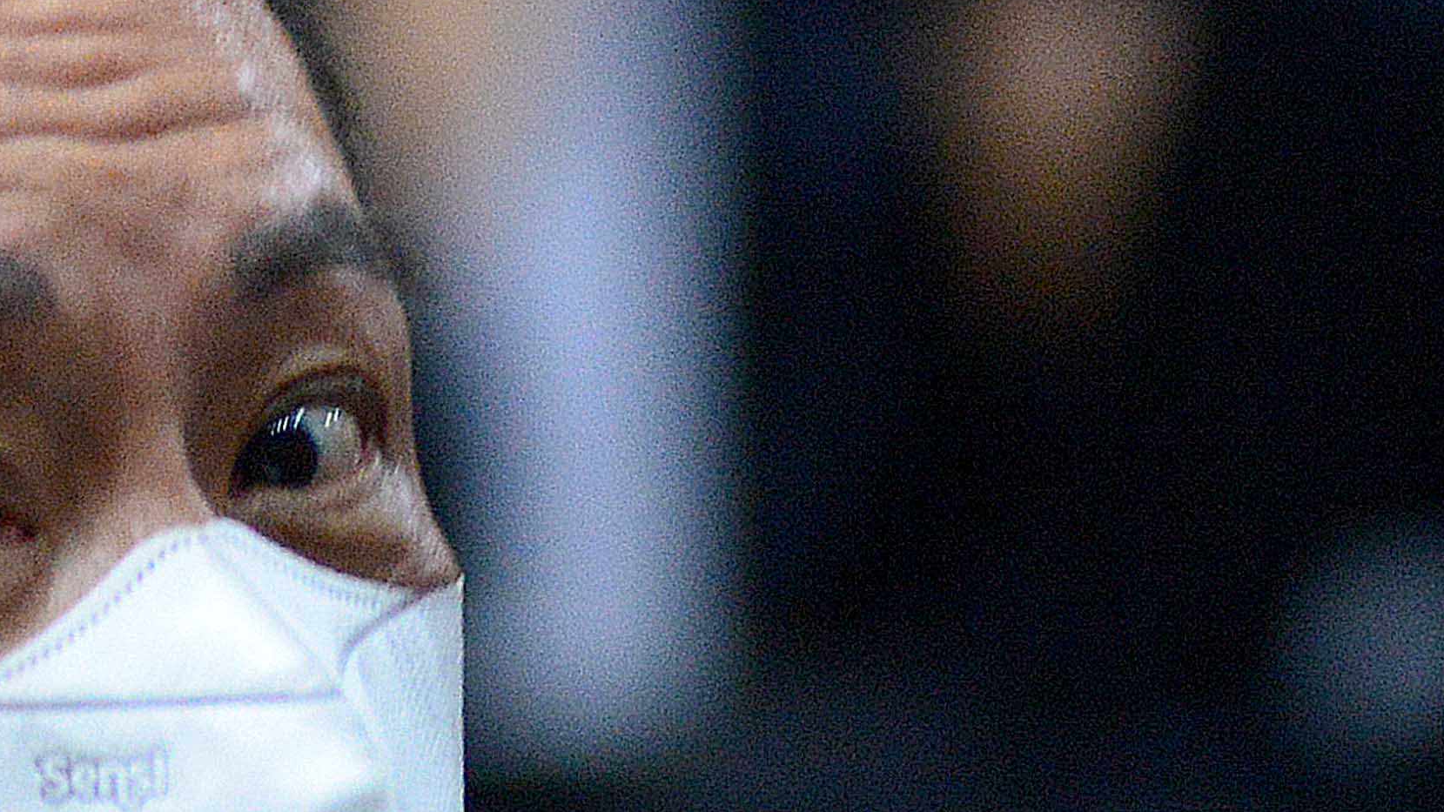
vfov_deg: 2.2
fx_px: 21096
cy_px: 1141
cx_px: 95
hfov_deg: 3.9
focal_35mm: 551
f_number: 2.8
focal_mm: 145
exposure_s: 1/100
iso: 3200
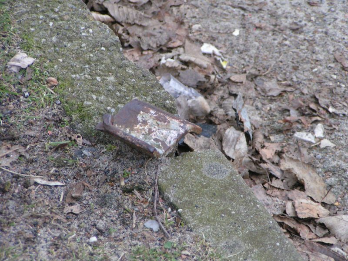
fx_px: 2272
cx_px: 174
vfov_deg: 6.6
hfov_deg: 8.8
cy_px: 130
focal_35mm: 226
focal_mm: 34.5
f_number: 3.5
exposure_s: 1/200
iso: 200
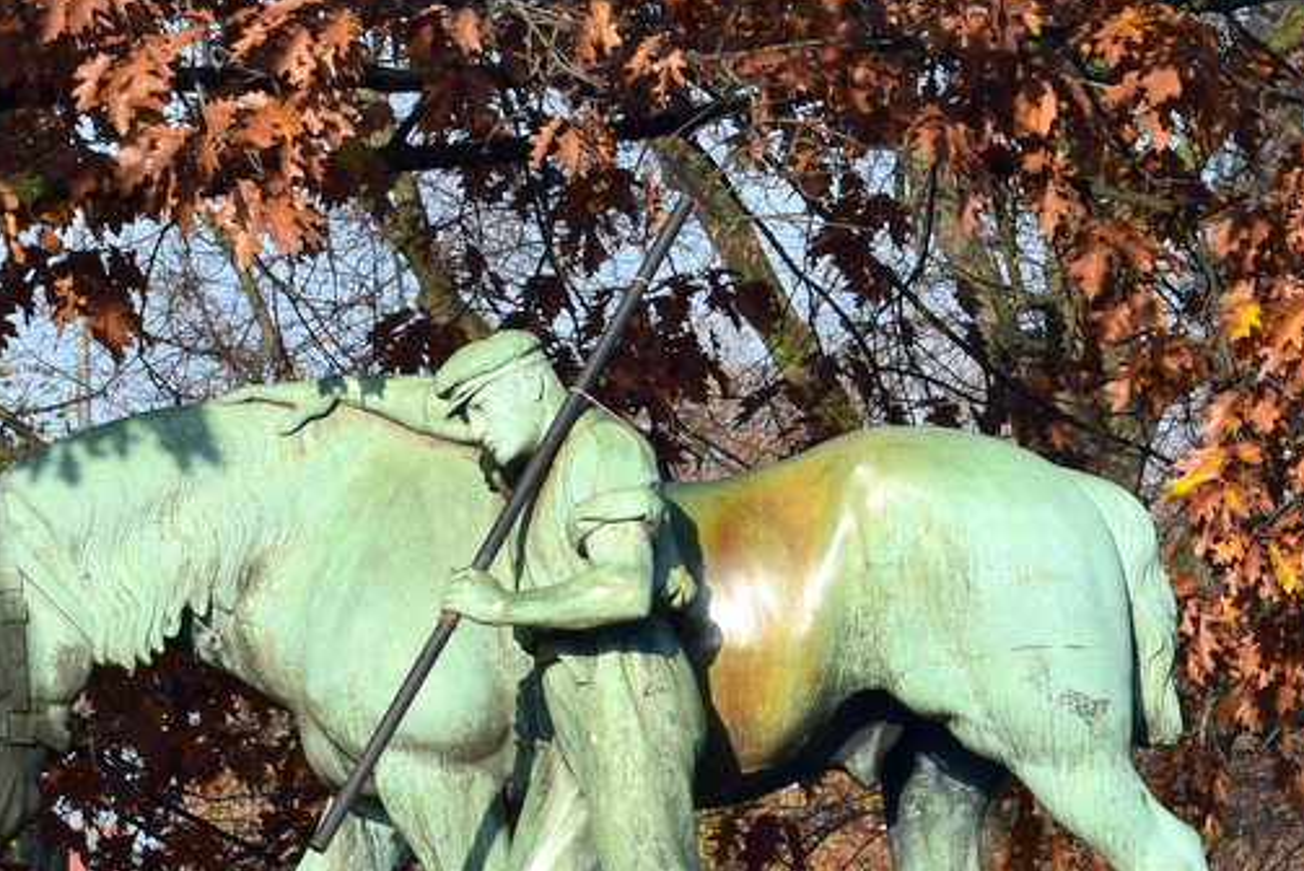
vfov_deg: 8.2
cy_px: 573
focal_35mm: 167
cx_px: 638
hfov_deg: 12.3
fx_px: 6052
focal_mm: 70
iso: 400
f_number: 11
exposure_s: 1/500
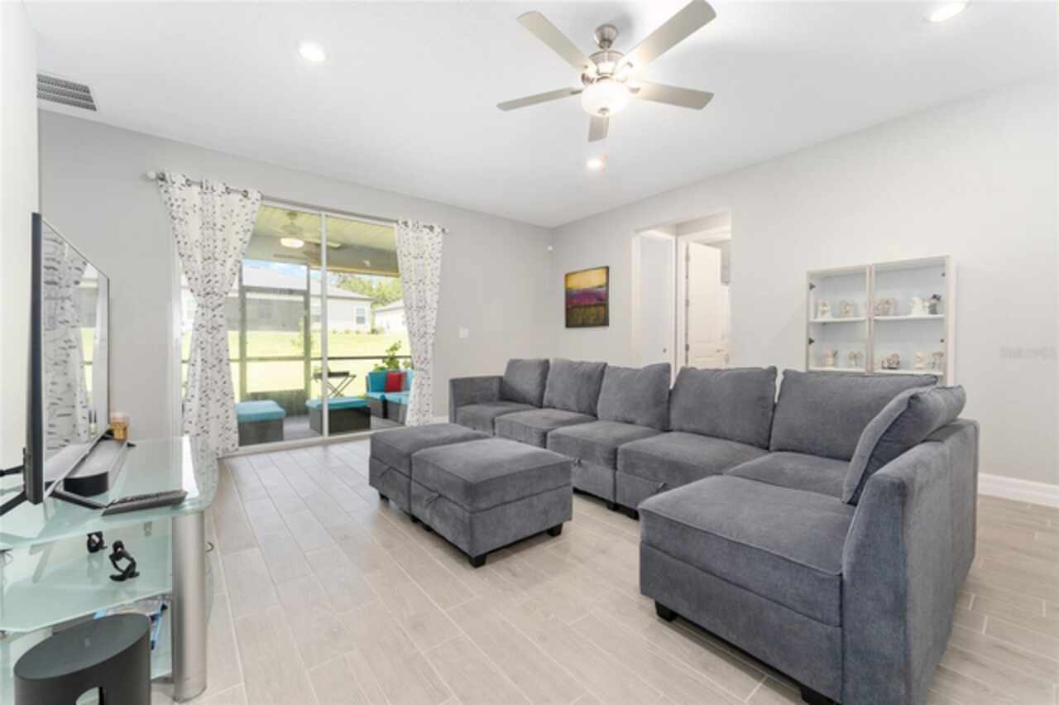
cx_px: 530
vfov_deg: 81.1
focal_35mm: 14
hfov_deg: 104.3
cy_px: 352
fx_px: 412
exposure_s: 1/5
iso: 400
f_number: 8
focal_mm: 14
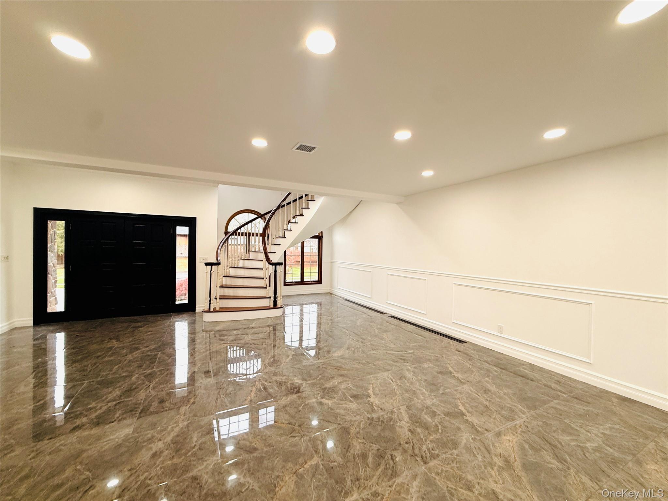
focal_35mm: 14
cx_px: 334
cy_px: 250
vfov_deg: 85.7
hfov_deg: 102.1
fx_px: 270
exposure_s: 1/120
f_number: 2.2
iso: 100
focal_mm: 2.22
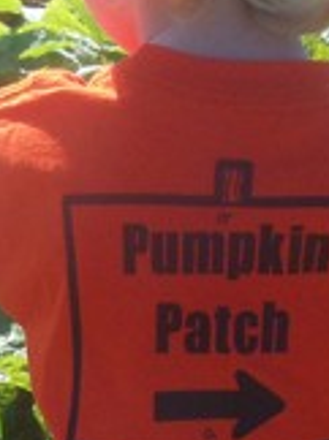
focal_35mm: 156
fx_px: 1982
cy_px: 250
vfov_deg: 12.7
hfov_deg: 9.5
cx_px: 174
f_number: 3.7
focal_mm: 7.5
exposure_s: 1/1250
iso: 200
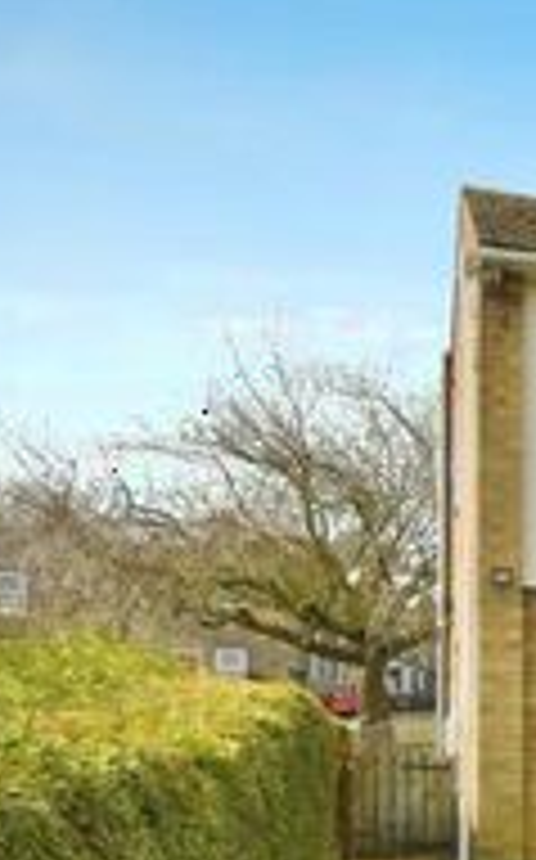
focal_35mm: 56
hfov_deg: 19.4
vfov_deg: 35.8
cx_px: 856
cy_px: 597
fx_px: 1312
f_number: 8
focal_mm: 10
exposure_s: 1/800
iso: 400
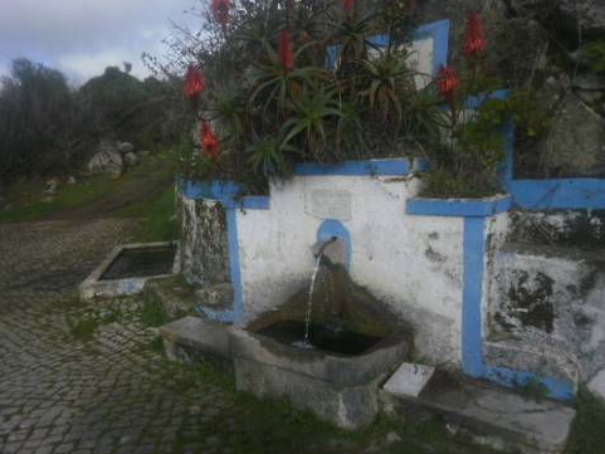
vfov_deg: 51.4
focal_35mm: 27
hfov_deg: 65.3
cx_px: 307
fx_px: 472
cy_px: 226
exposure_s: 1/160
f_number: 7.8
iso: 100
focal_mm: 4.65
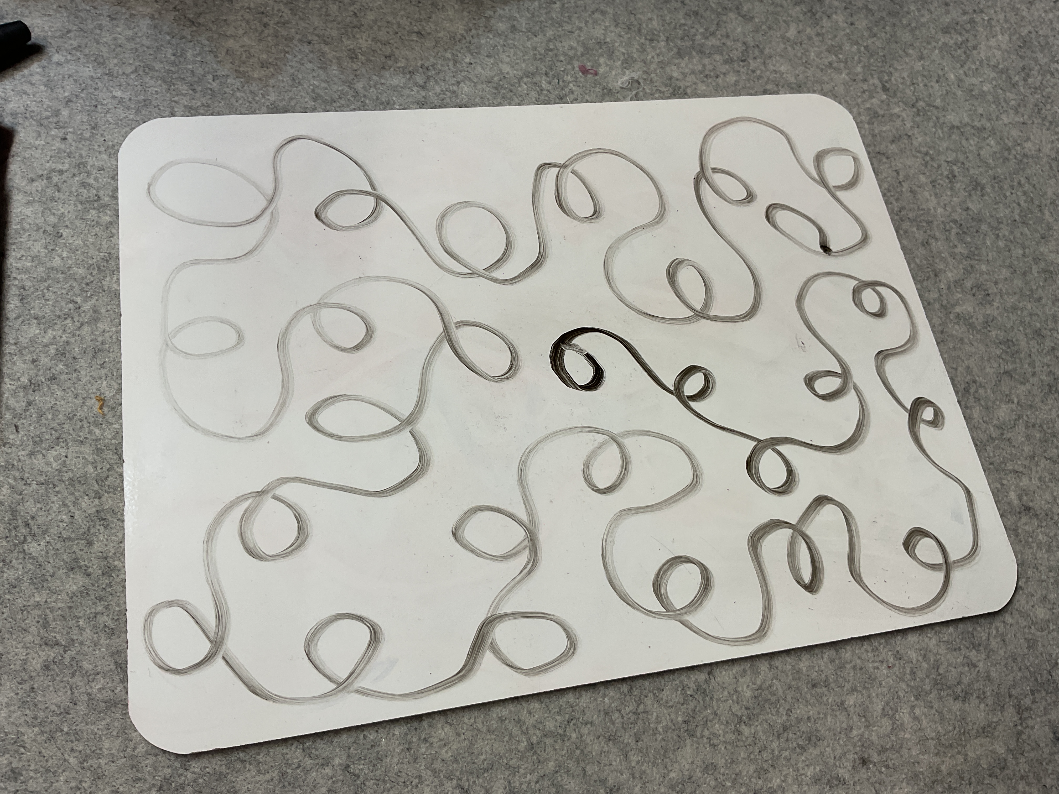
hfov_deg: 61.7
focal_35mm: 29
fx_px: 887
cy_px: 397
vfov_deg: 48.2
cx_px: 530
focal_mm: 3
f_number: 1.8
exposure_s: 1/120
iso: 25
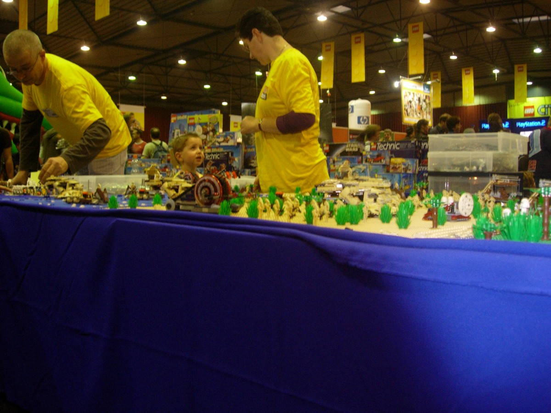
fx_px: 605
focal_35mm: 38
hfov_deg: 49.0
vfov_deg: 37.7
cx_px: 276
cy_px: 206
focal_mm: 7.8
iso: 200
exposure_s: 1/16
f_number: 2.8
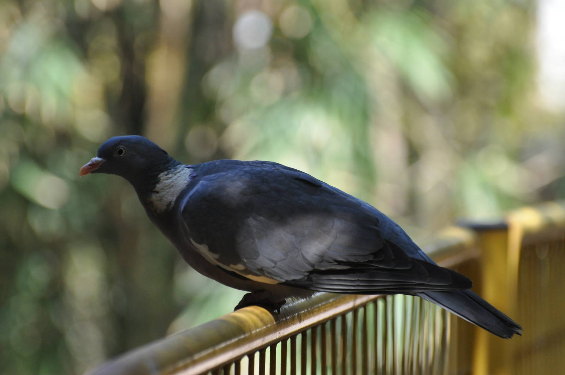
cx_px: 282
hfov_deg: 6.9
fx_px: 4703
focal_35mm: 300
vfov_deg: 4.6
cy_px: 188
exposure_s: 1/640
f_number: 5.3
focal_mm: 200
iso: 800
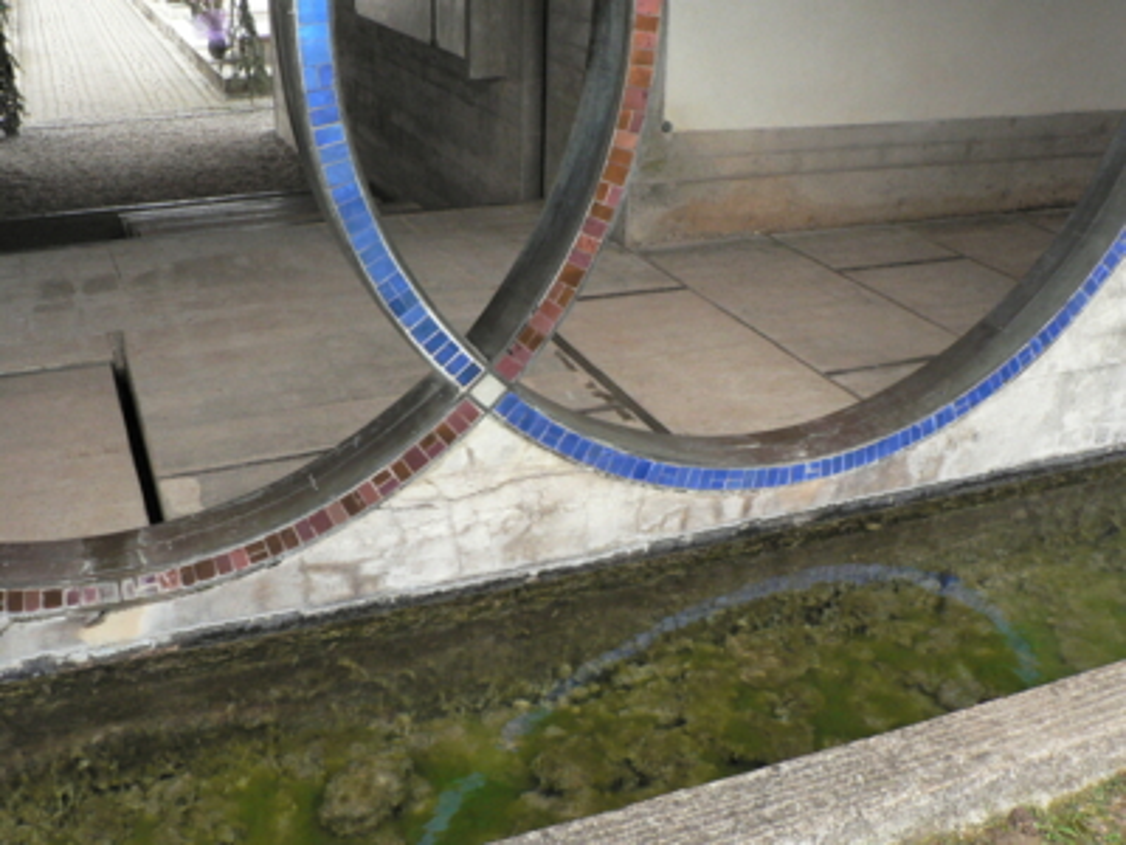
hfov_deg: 51.4
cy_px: 422
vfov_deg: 39.7
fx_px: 1171
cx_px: 563
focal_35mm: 36
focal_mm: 6
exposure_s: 1/400
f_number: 4
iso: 400
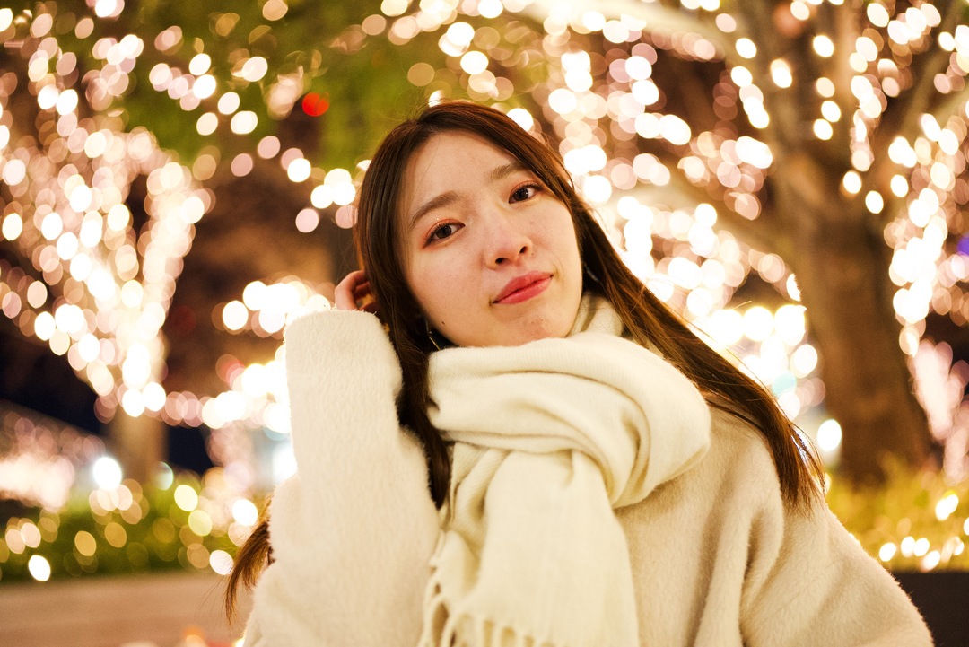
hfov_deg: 54.4
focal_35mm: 35
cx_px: 484
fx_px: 942
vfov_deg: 37.9
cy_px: 324
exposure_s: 1/160
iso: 2500
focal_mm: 35
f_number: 1.4
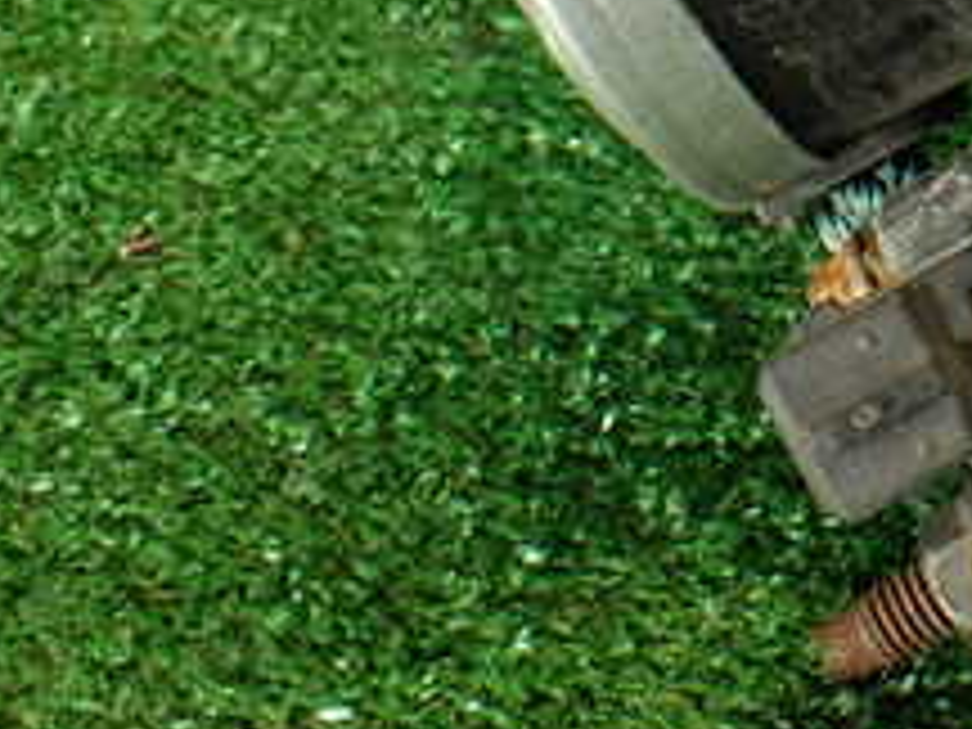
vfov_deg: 15.8
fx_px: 2499
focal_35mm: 89
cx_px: 1296
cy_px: -212
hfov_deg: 20.0
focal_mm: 5.79
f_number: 2.4
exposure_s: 1/40
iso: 200
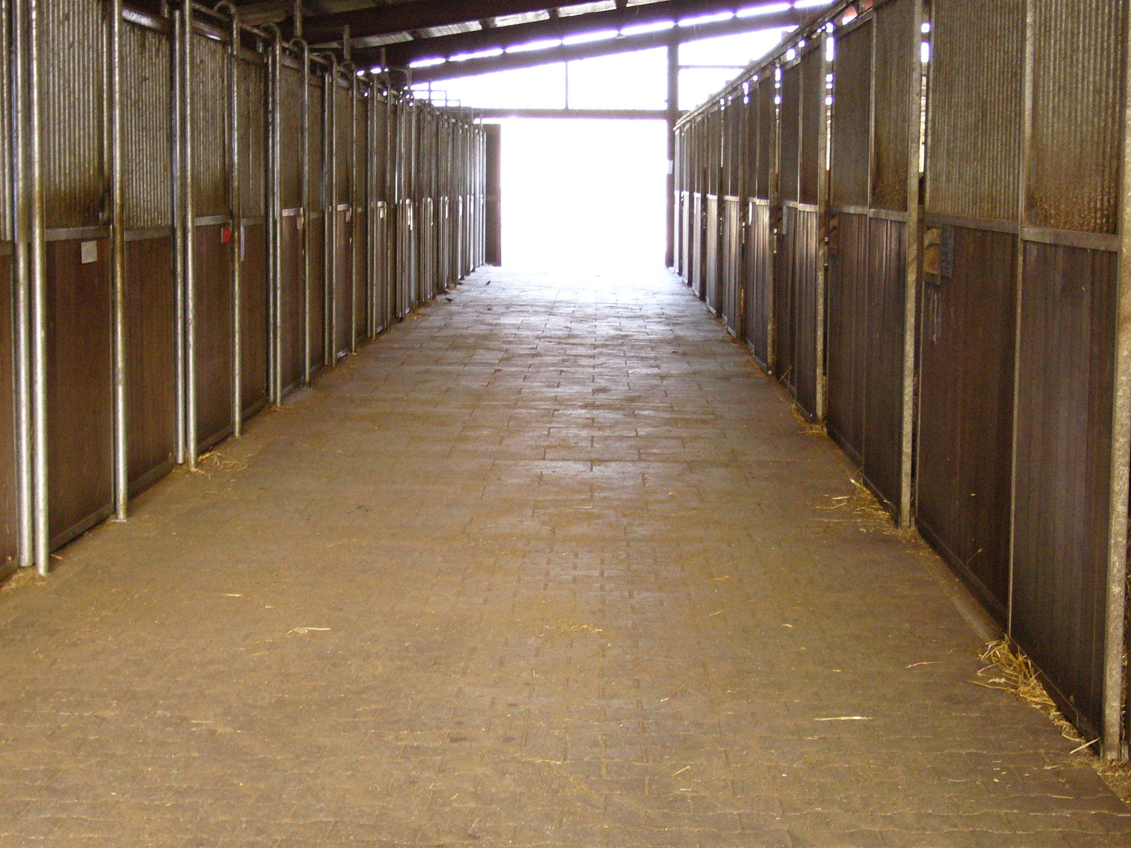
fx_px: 2287
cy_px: 424
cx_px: 566
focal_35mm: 70
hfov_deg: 27.8
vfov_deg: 21.0
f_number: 4
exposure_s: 1/13
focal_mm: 11.5
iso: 200
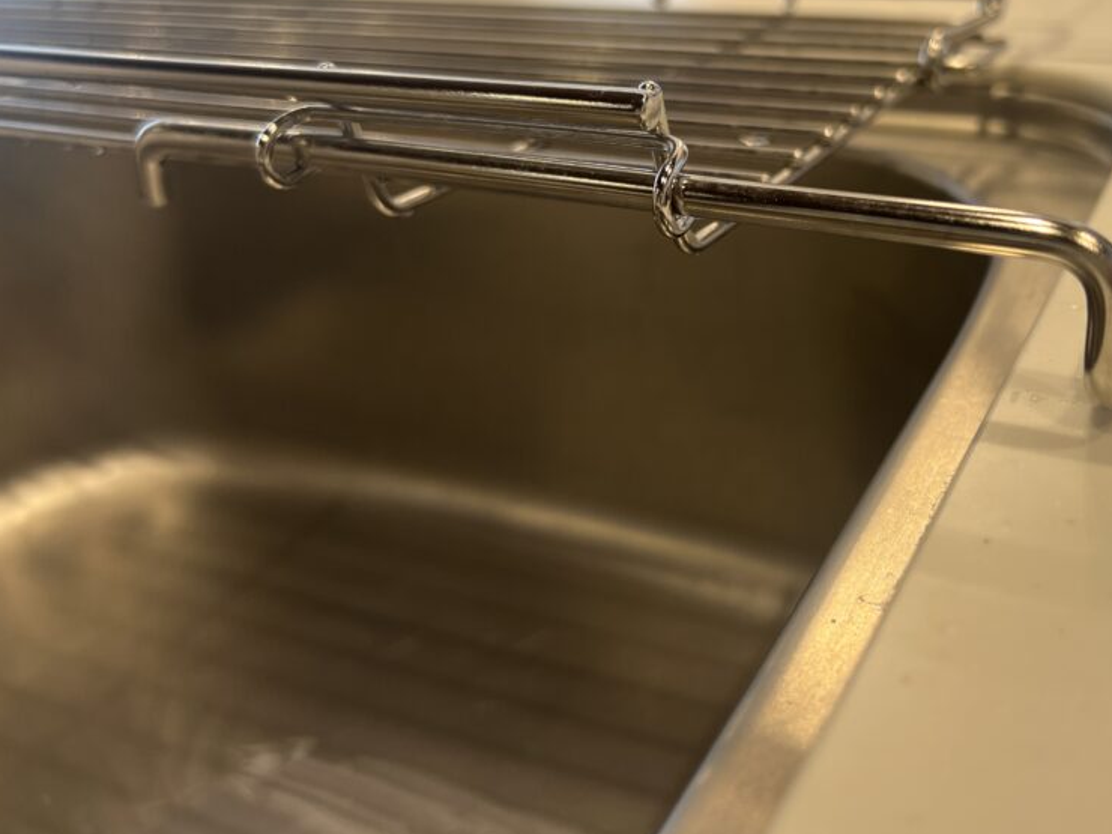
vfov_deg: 39.4
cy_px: 316
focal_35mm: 36
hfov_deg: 50.7
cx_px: 712
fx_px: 1156
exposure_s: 1/121
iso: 64
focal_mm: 5.7
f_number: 1.5
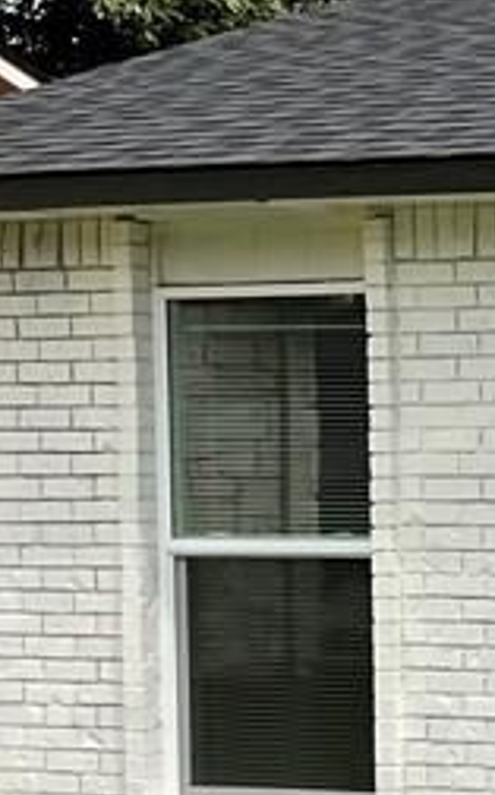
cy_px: 603
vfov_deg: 16.6
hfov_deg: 9.5
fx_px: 2704
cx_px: 1132
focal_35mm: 125
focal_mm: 3
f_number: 1.8
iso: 16
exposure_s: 1/1984
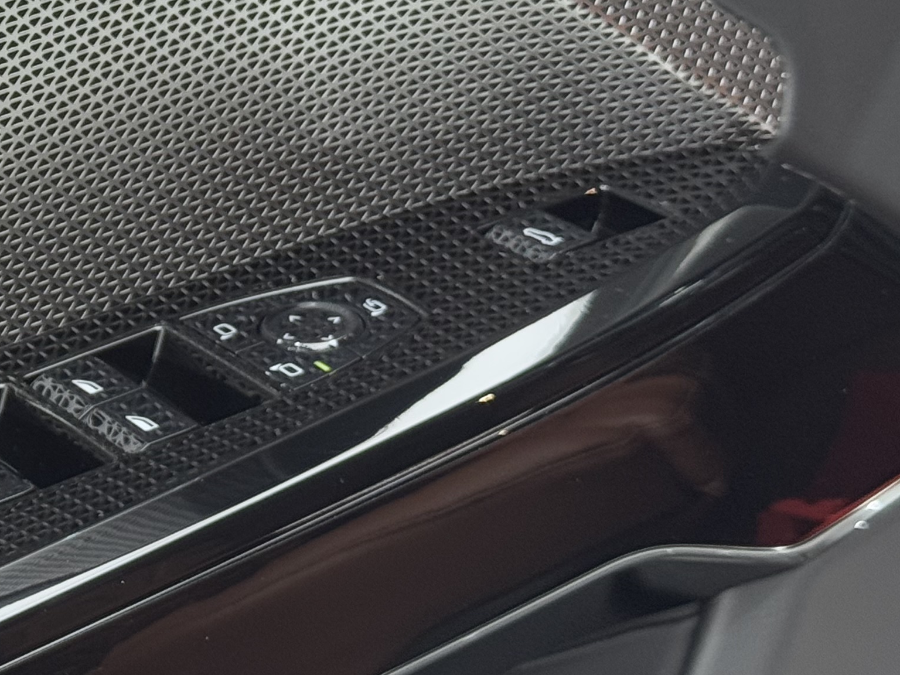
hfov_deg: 15.0
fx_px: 3276
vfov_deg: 11.7
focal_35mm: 126
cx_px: -224
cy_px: 19
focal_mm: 6.76
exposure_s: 1/50
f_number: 1.78
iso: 125
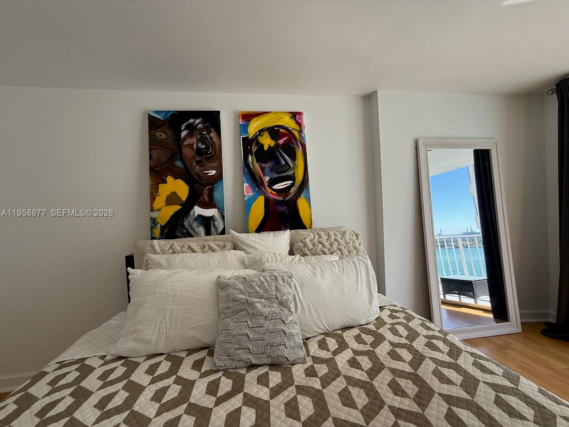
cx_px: 284
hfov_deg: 102.1
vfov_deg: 85.7
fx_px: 230
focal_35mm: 14
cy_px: 214
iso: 50
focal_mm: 2.22
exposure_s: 1/99
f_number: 2.2
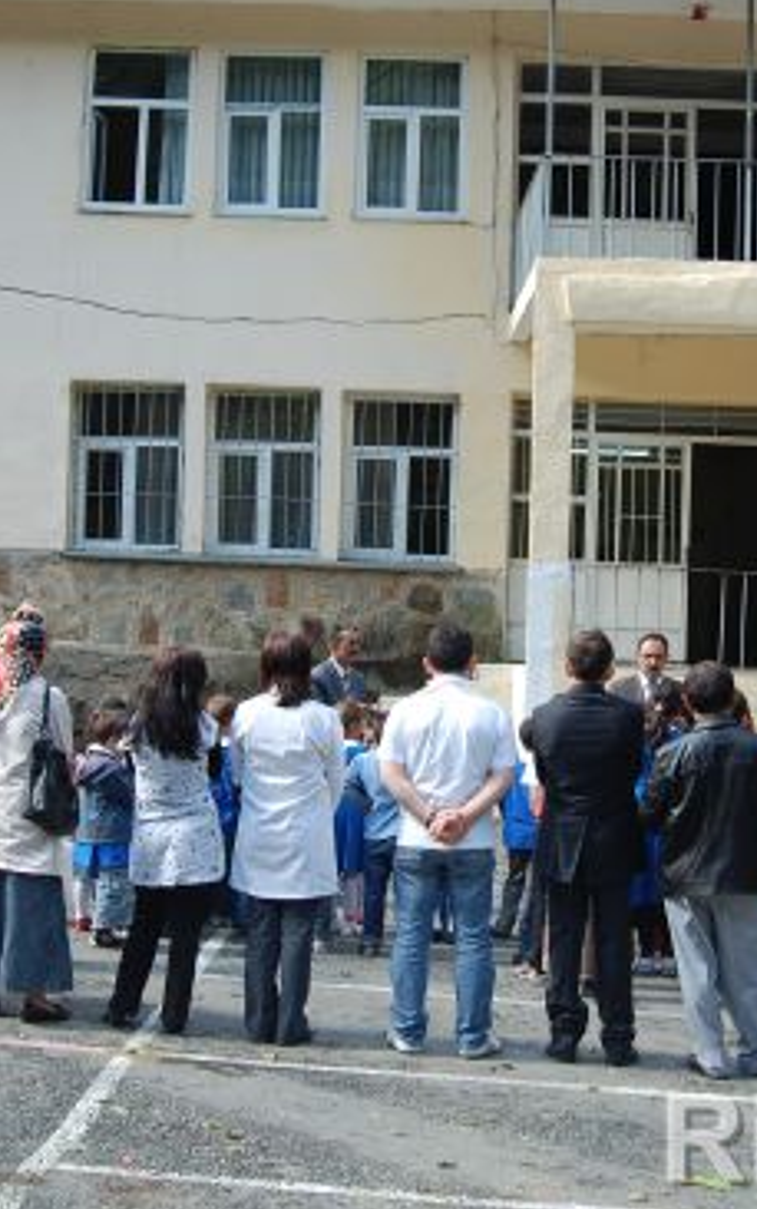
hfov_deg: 20.3
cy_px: 514
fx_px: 2111
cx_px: 469
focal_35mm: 64
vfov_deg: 31.9
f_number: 6.3
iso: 200
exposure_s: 1/160
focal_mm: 24
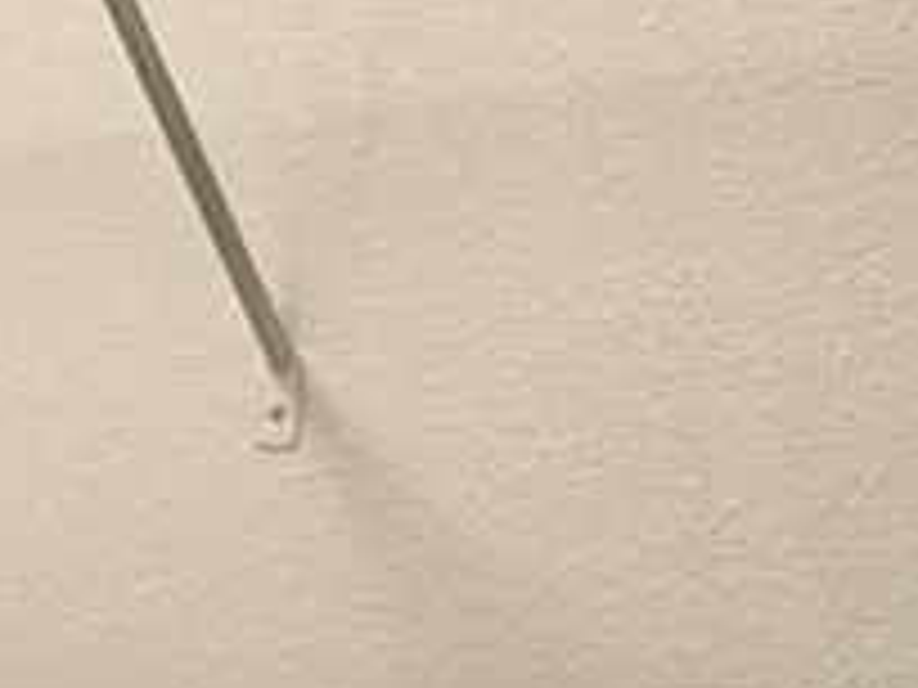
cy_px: 607
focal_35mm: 110
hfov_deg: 17.5
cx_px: 27
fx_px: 2917
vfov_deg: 13.4
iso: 200
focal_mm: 2.22
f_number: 2.2
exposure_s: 1/60
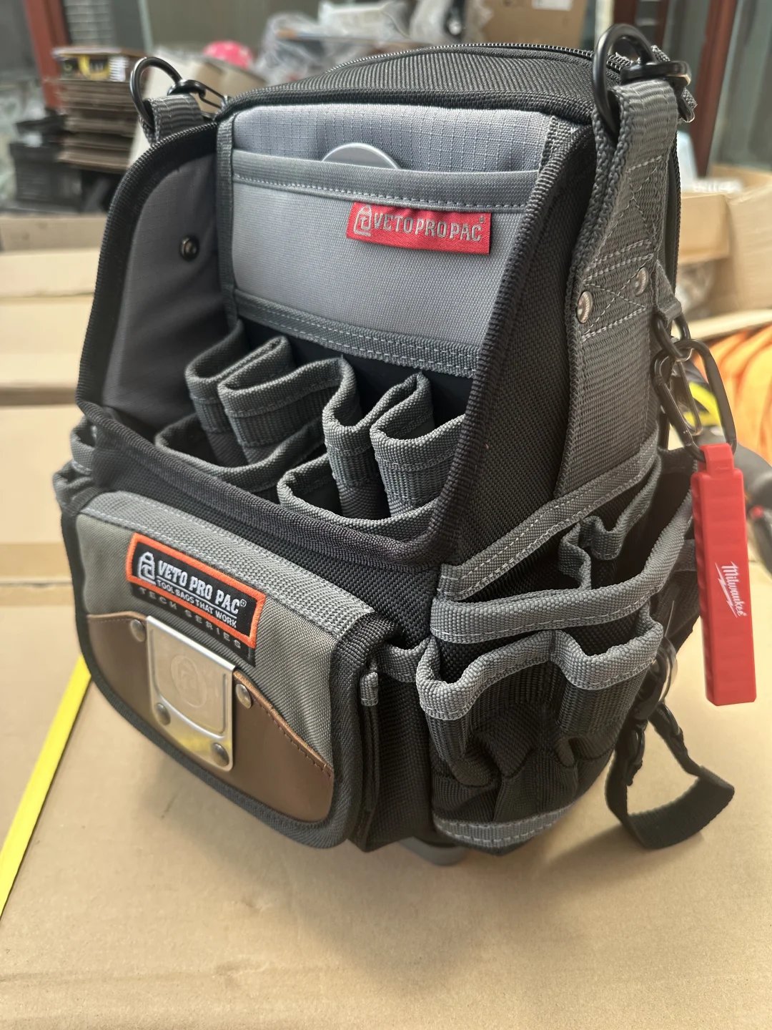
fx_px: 714
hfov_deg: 56.8
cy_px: 515
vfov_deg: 71.6
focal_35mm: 24
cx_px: 386
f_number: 1.78
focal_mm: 6.86
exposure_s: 1/121
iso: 80
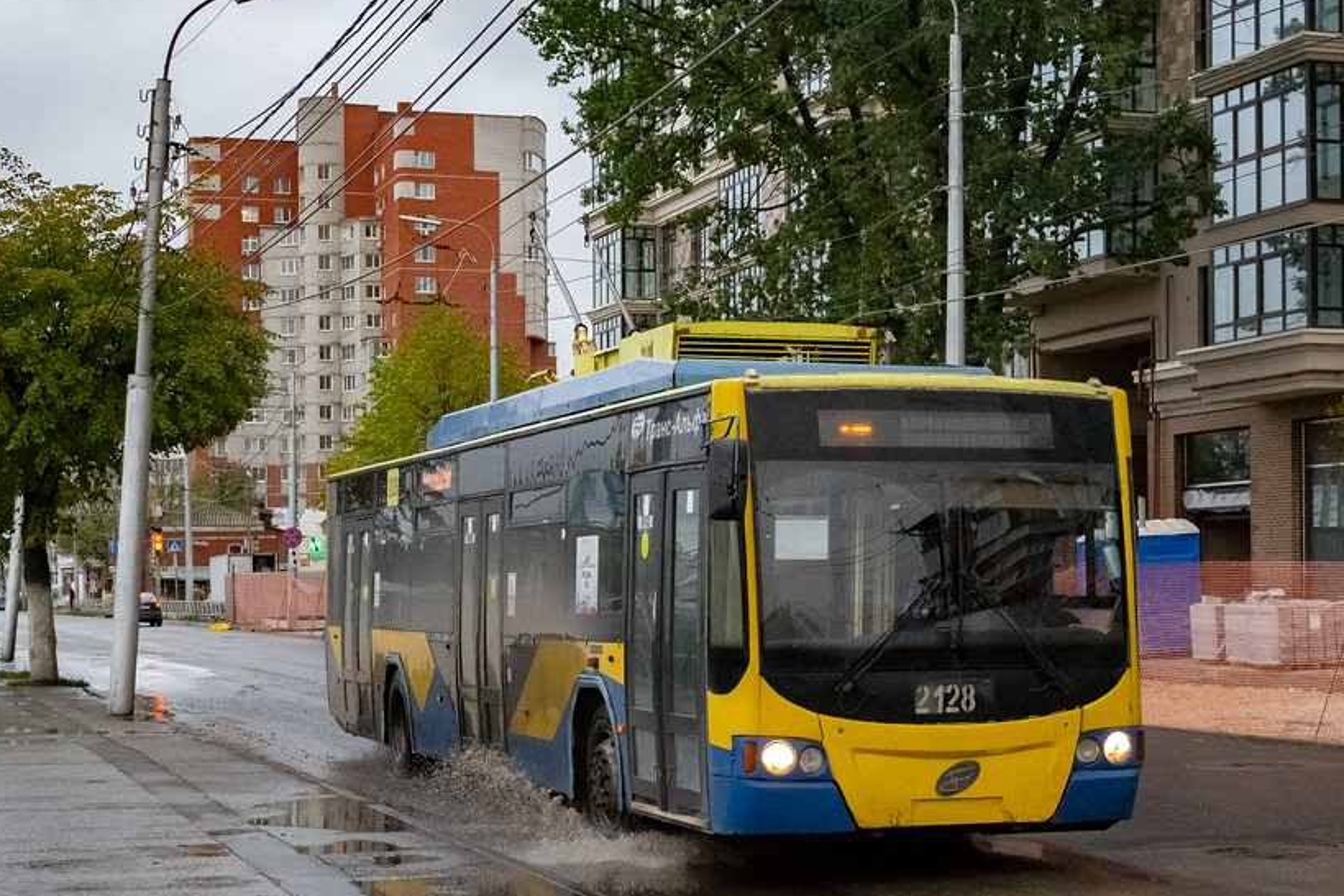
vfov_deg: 21.2
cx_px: 753
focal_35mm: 64
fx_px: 2379
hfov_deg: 31.5
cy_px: 290
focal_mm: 29
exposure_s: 1/640
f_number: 5.6
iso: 1600
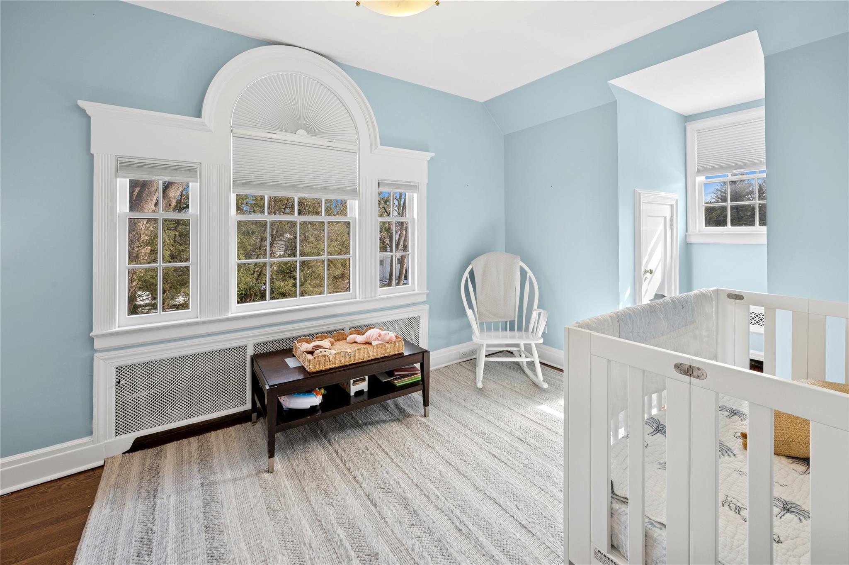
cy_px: 282
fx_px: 330
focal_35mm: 14
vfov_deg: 81.1
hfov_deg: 104.3
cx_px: 424
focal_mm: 14
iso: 200
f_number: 11
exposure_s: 1/25
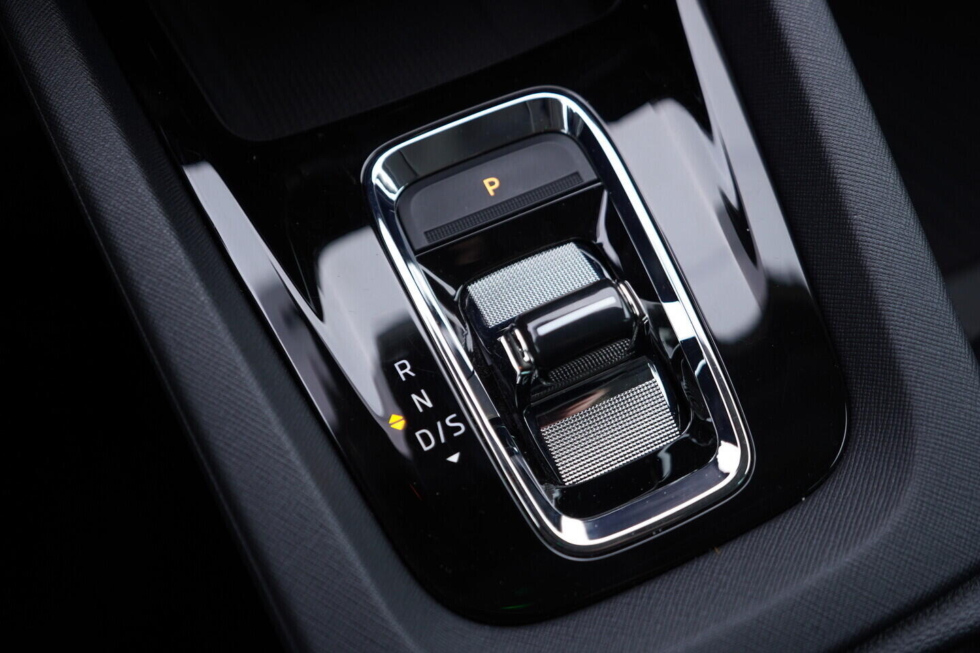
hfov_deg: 53.1
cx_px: 490
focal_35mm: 36
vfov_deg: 36.9
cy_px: 326
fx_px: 980
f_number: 2.8
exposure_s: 1/40
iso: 160
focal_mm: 24
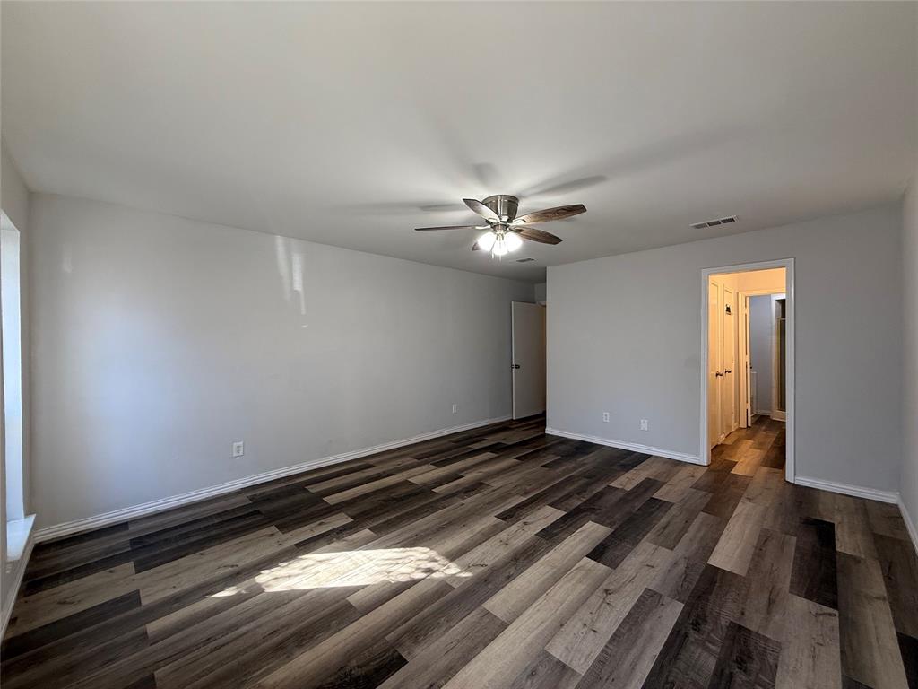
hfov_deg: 102.1
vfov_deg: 85.7
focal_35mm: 14
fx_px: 371
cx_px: 459
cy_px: 344
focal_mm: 2.22
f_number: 2.2
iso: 125
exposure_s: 1/120
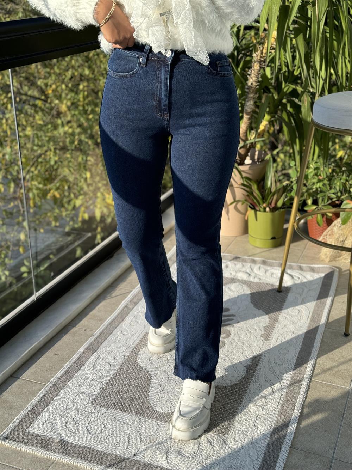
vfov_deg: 39.7
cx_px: 176
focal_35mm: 48
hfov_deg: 30.3
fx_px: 651
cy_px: 235
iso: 64
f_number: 1.78
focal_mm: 6.76
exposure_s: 1/577
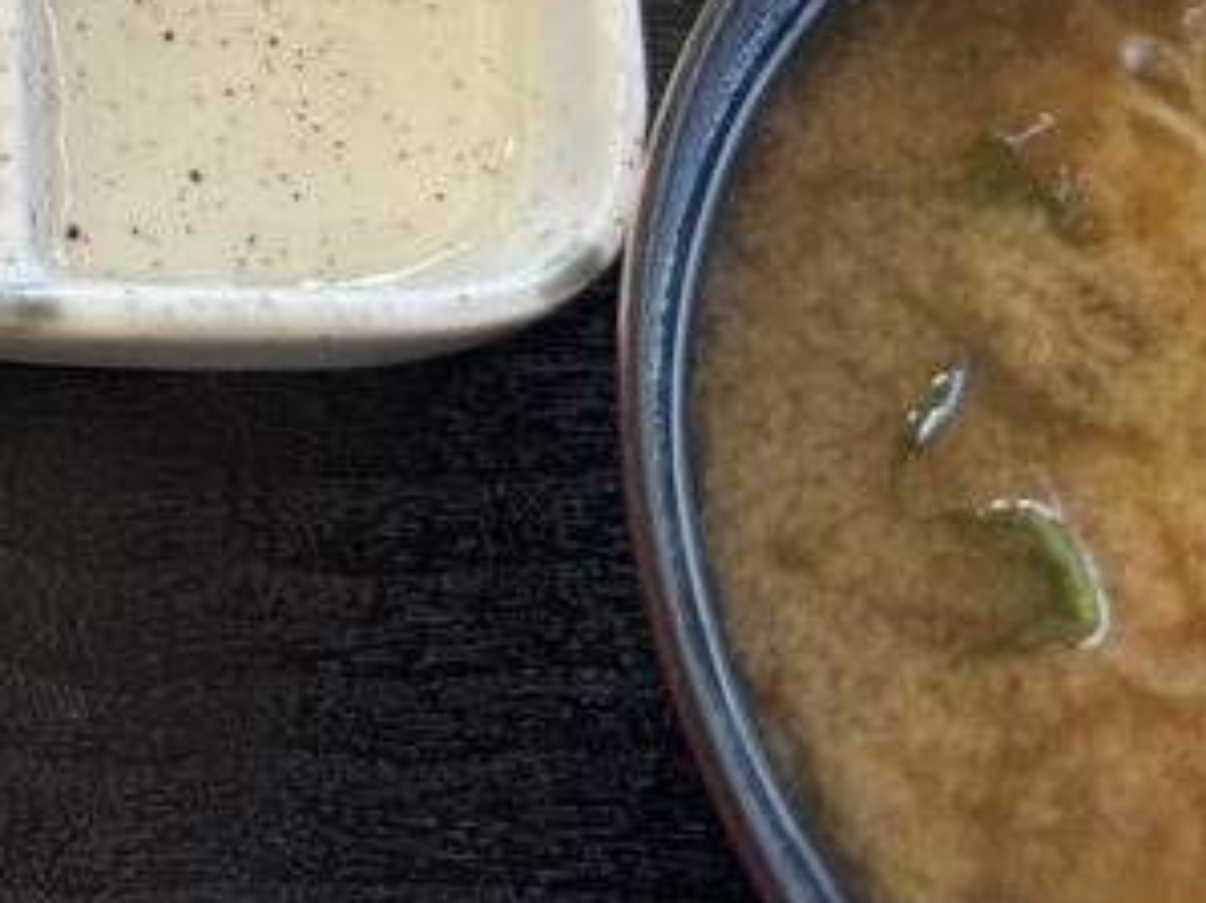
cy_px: -411
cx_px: -520
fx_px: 3099
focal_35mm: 89
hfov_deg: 19.6
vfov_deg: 15.4
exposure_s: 1/100
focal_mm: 5.7
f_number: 1.5
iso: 100
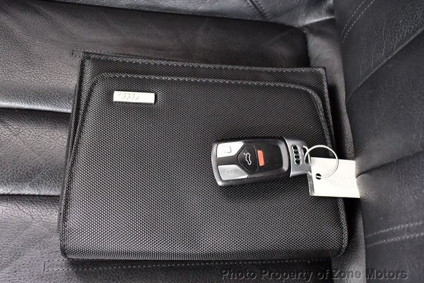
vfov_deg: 36.0
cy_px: 142
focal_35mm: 37
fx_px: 436
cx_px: 212
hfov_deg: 51.9
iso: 5600
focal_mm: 18
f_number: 3.5
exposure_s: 1/60
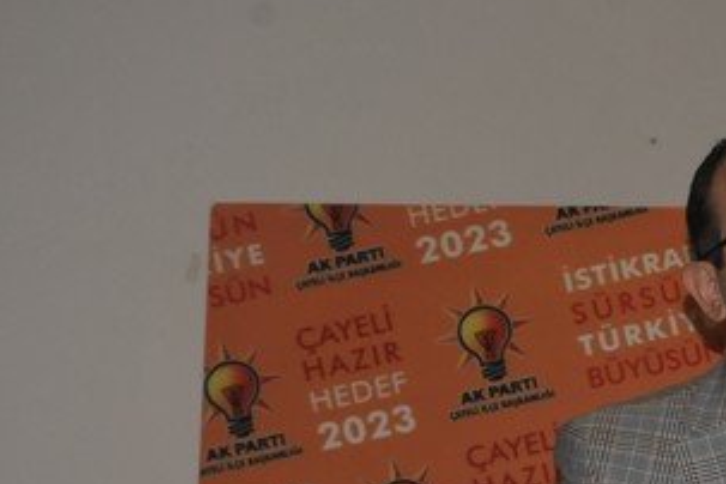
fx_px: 3206
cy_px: 495
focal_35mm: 159
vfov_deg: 8.6
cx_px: 800
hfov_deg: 12.7
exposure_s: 1/60
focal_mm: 48
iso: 1000
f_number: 8
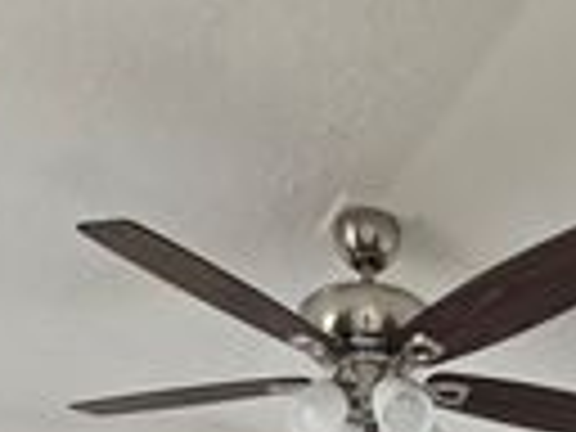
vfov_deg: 17.6
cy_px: 896
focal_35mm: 54
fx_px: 899
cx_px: 484
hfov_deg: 34.2
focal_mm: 2.2
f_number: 2.2
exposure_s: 1/60
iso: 80
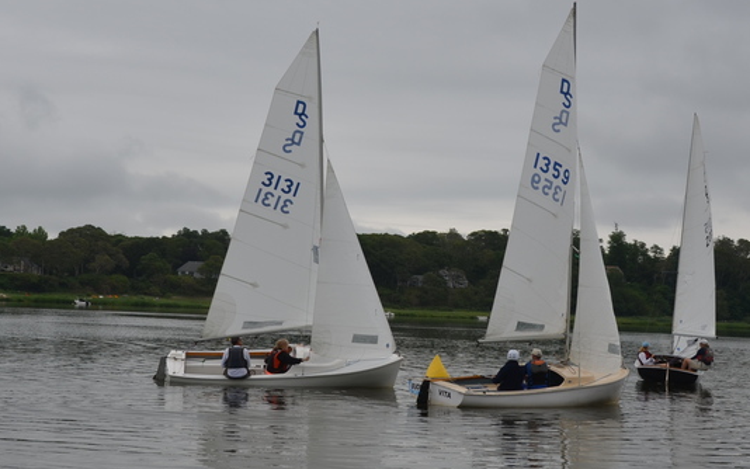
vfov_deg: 17.1
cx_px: 354
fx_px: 1554
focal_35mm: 76
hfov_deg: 27.1
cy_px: 143
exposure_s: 1/250
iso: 100
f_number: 8
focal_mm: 26
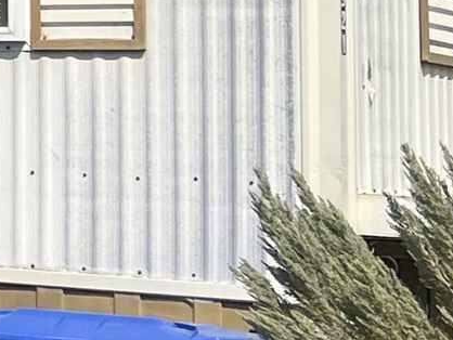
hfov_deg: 9.1
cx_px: -693
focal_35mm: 191
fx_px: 2501
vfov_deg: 7.7
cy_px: -161
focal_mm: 5.7
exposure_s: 1/8000
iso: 50
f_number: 1.5
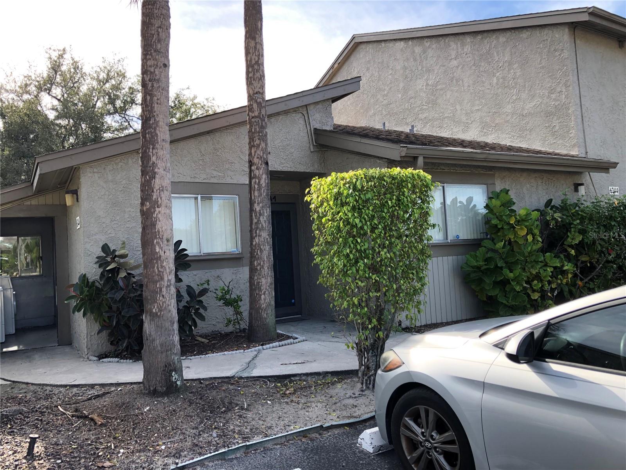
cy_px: 235
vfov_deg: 49.7
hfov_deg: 63.4
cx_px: 313
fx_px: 506
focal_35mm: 28
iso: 20
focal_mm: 3.99
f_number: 1.8
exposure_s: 1/466
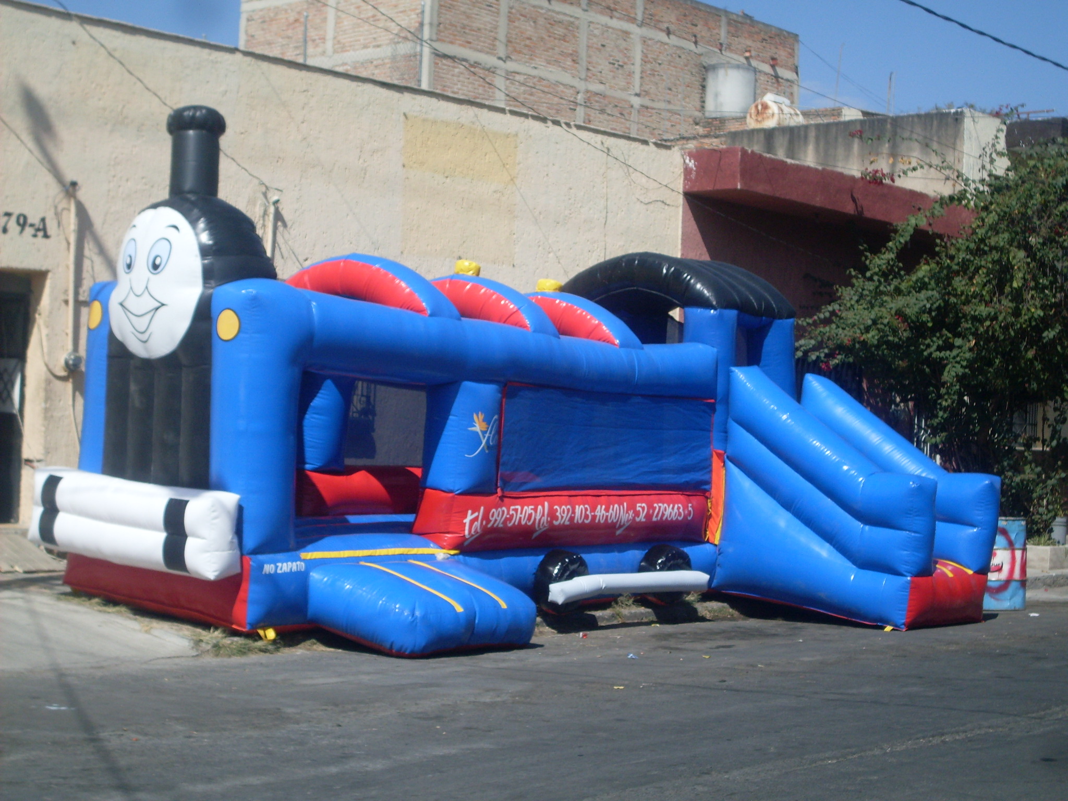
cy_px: 400
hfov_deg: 27.4
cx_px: 534
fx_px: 2191
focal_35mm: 71
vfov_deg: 20.7
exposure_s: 1/1000
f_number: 3.7
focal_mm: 11.7
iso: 80
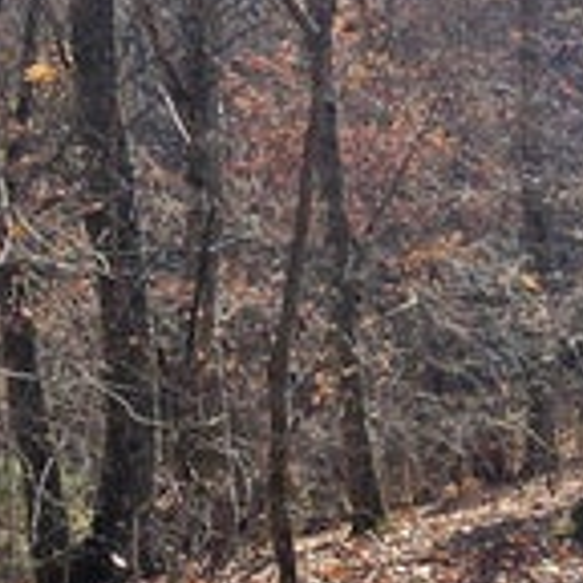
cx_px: 941
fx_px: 1296
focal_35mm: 68
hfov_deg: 20.5
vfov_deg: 25.4
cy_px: 292
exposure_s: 1/997
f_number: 2.2
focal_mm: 2.2
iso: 50
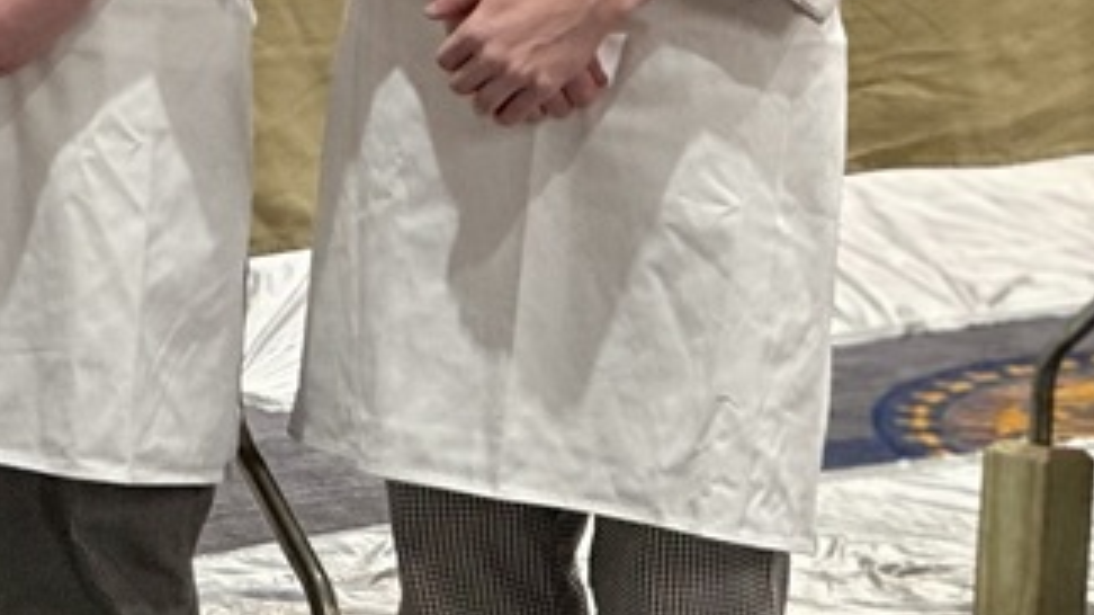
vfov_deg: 4.6
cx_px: -436
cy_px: -429
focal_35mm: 259
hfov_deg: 8.2
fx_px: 7511
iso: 200
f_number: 2.8
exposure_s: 1/40
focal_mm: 9
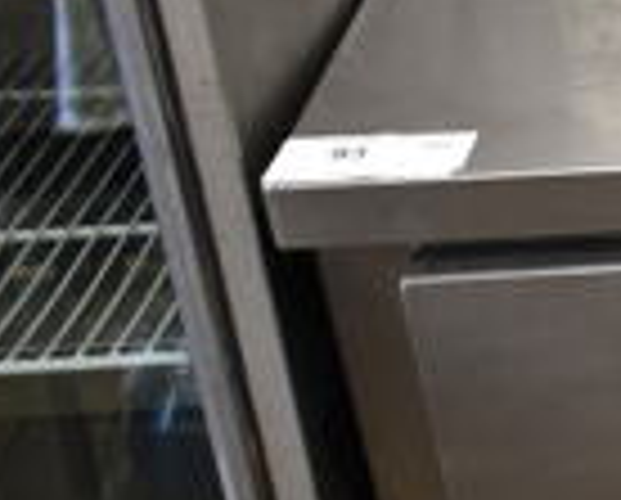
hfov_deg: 14.0
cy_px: 284
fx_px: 2063
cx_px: 1310
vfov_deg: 13.8
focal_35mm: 112
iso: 450
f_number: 3.5
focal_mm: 18
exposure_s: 1/30
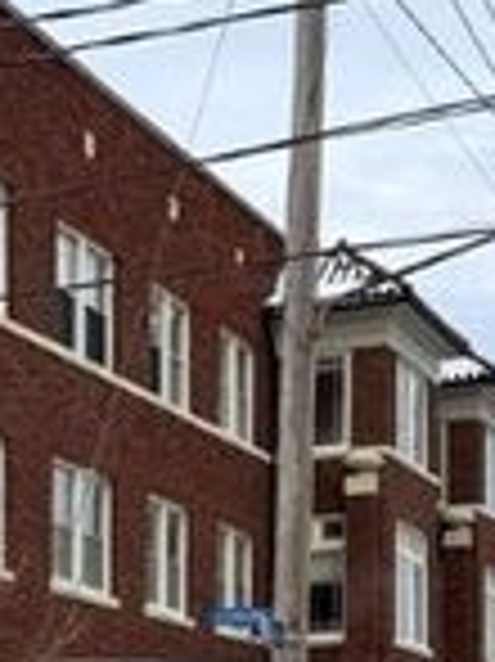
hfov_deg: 12.4
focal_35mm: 109
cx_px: -400
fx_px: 2081
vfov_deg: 17.3
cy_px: 777
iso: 80
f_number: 1.78
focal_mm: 6.76
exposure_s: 1/3021
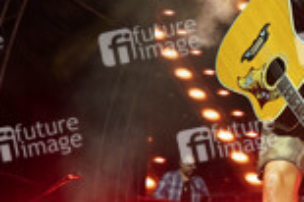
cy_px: 92
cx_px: 371
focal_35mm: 119
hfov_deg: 16.5
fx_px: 1004
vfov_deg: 11.5
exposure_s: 1/250
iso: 3200
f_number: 5
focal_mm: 41
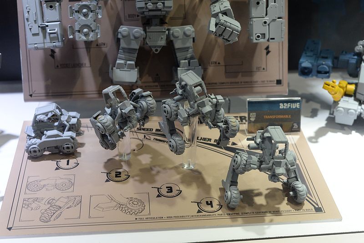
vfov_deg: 27.0
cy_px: 122
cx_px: 182
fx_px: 506
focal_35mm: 50
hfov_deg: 39.6
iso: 2000
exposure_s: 1/100
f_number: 6.3
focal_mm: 50
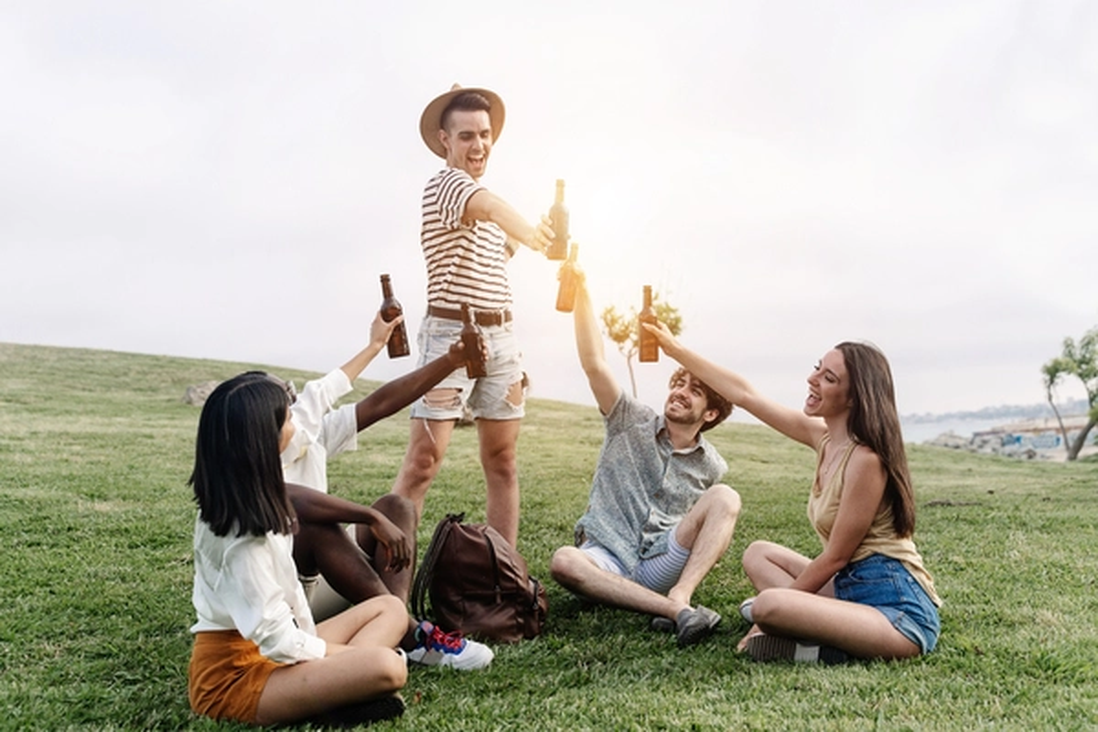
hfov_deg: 47.4
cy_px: 366
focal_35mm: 41
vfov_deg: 32.6
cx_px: 549
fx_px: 1250
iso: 400
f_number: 3.2
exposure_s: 1/1250
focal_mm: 41
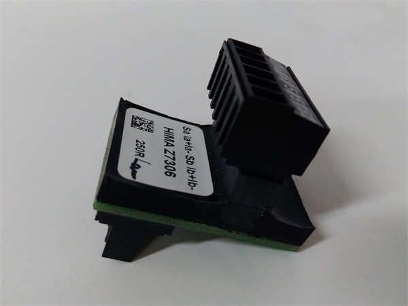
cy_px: 153
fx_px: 318
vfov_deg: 51.4
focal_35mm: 27
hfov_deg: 65.3
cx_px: 204
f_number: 2
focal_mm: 3.79
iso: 331
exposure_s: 1/33
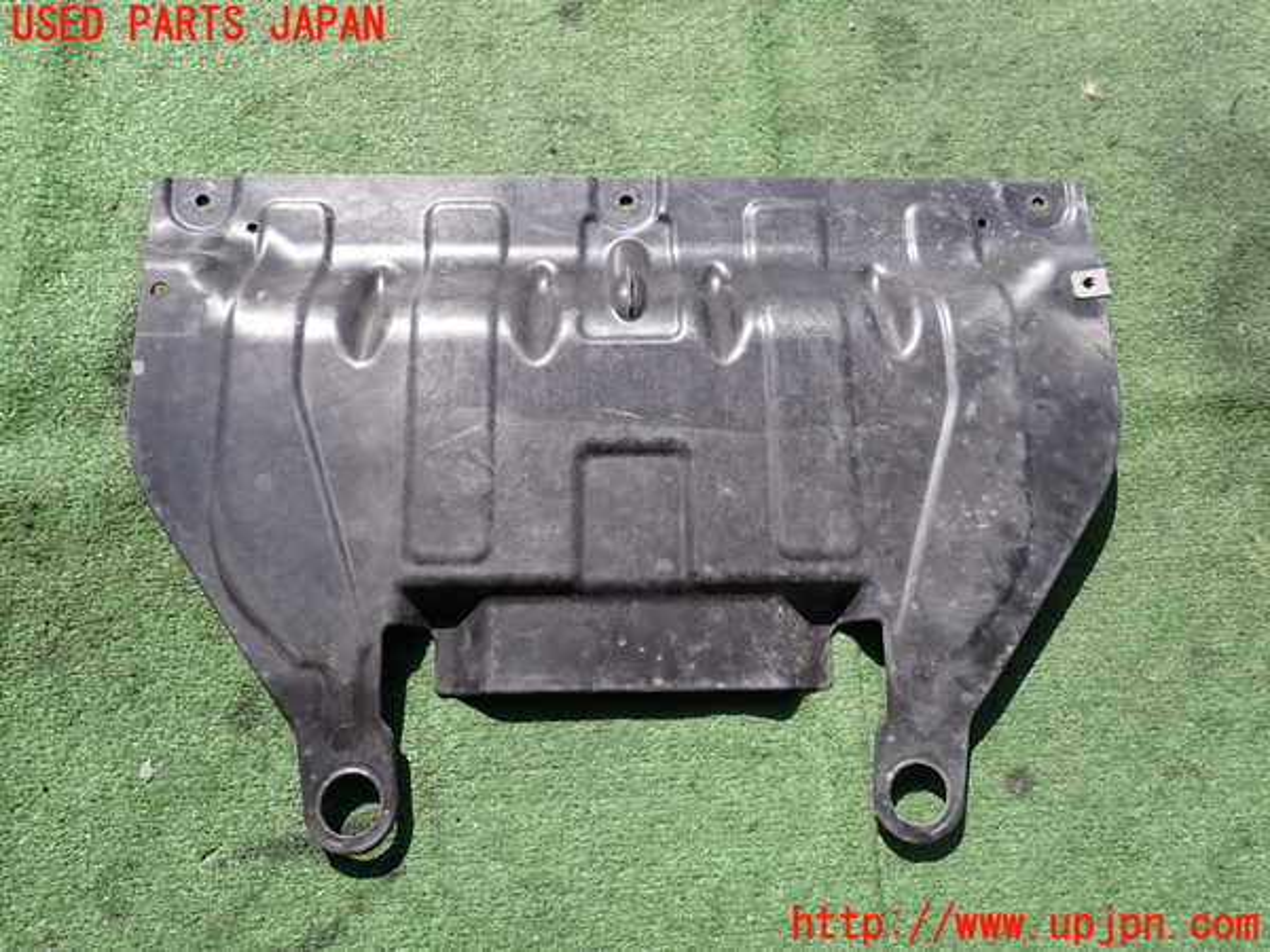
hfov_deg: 69.4
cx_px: 635
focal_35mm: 25
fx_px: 917
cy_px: 476
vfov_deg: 54.9
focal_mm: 4.5
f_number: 2.8
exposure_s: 1/1000
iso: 100
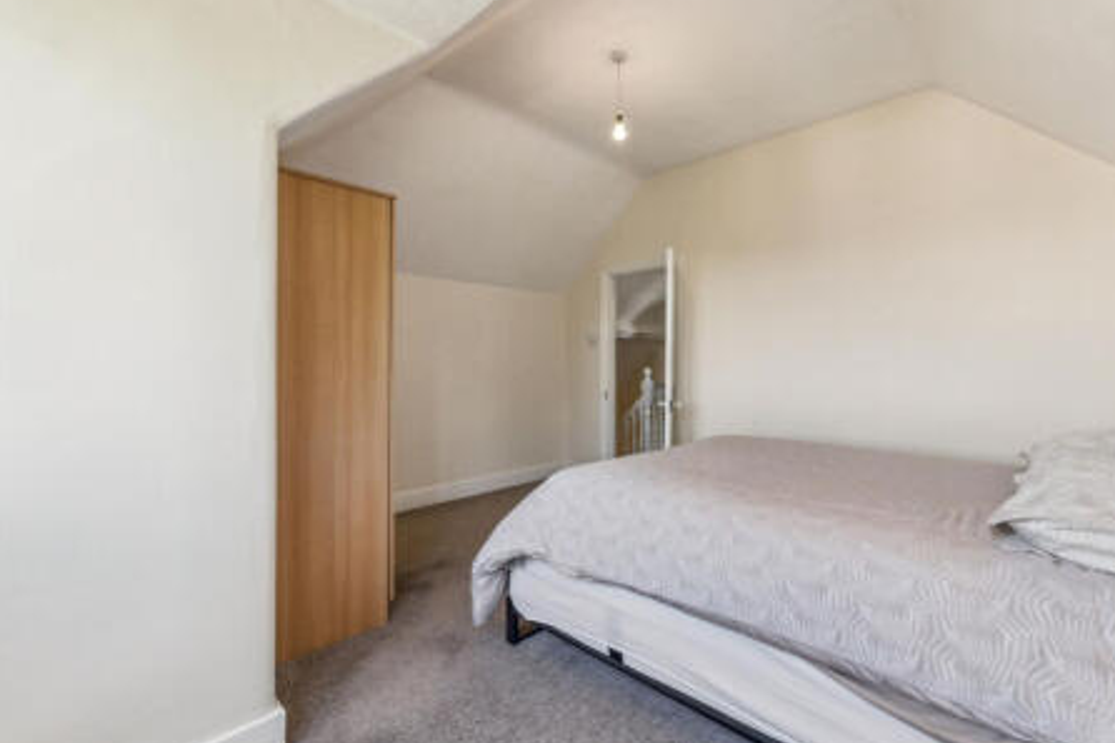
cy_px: 377
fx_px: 495
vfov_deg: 73.7
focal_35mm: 16
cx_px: 548
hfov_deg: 96.7
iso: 200
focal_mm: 10
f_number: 3.2
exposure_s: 1/125
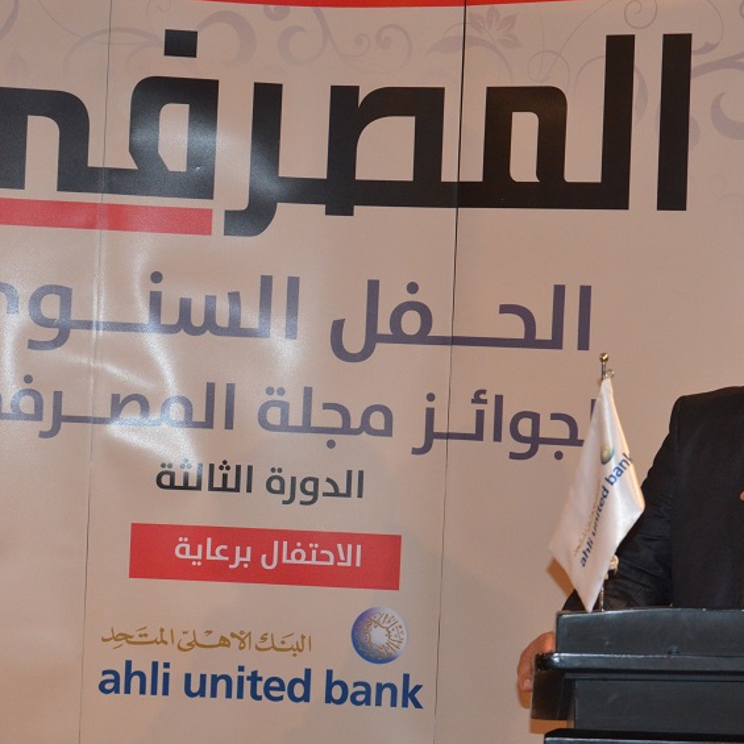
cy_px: 390
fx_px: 2188
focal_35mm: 90
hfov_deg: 19.3
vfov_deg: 19.3
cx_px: 436
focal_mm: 40
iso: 2000
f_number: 6.3
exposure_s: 1/60
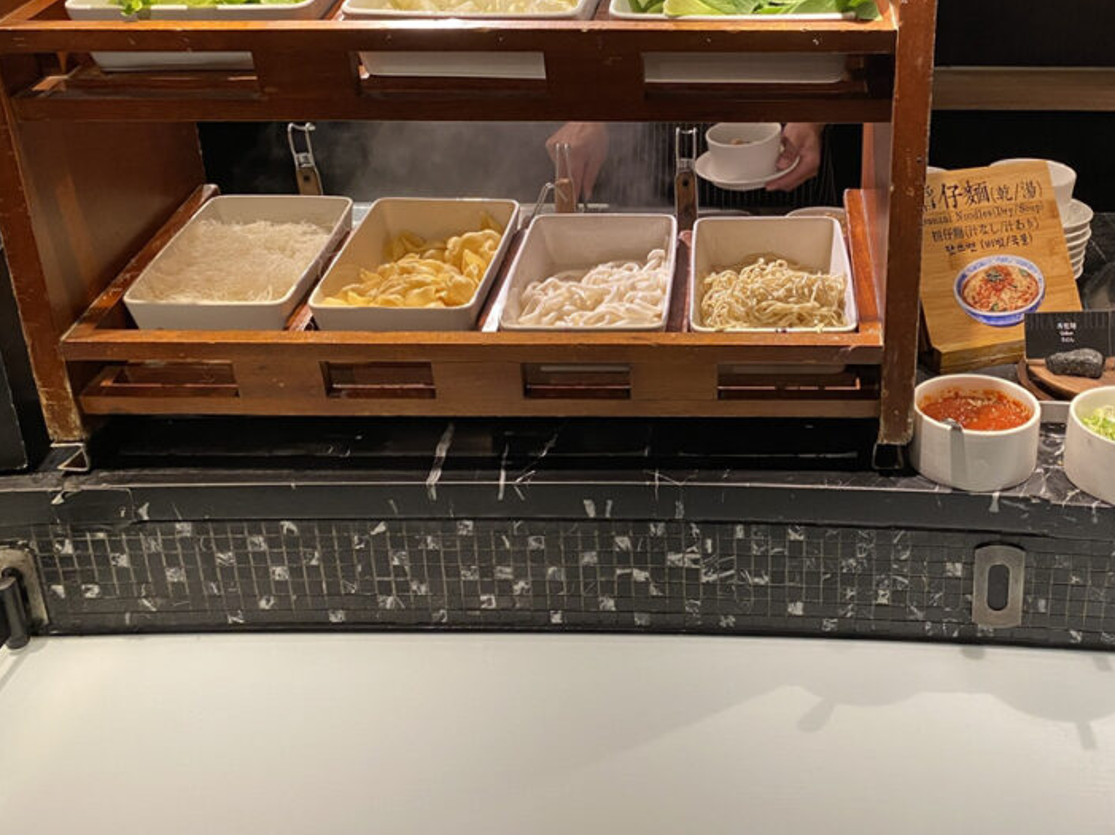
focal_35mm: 38
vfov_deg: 37.3
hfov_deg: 48.1
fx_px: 1223
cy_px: 288
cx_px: 749
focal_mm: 4.25
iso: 125
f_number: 1.8
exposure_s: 1/60
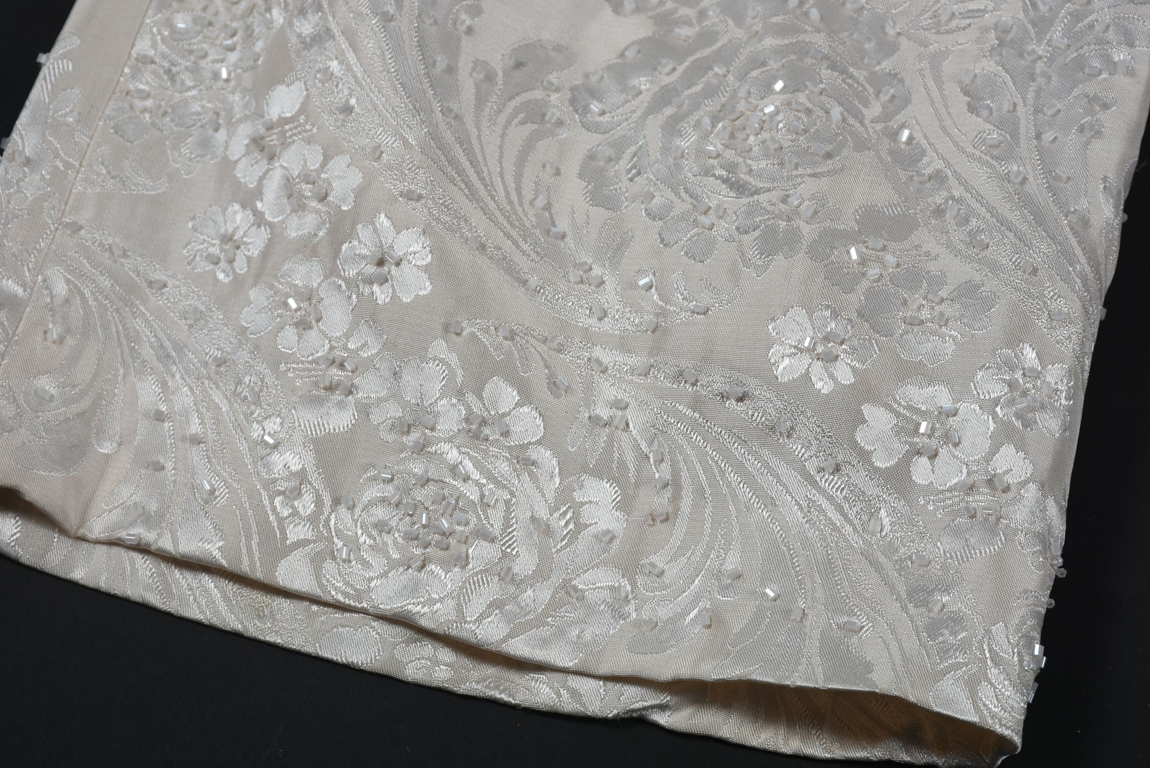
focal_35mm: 128
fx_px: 4076
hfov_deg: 16.1
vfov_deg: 10.8
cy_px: 384
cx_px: 575
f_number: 13
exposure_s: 1/125
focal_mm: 85
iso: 200
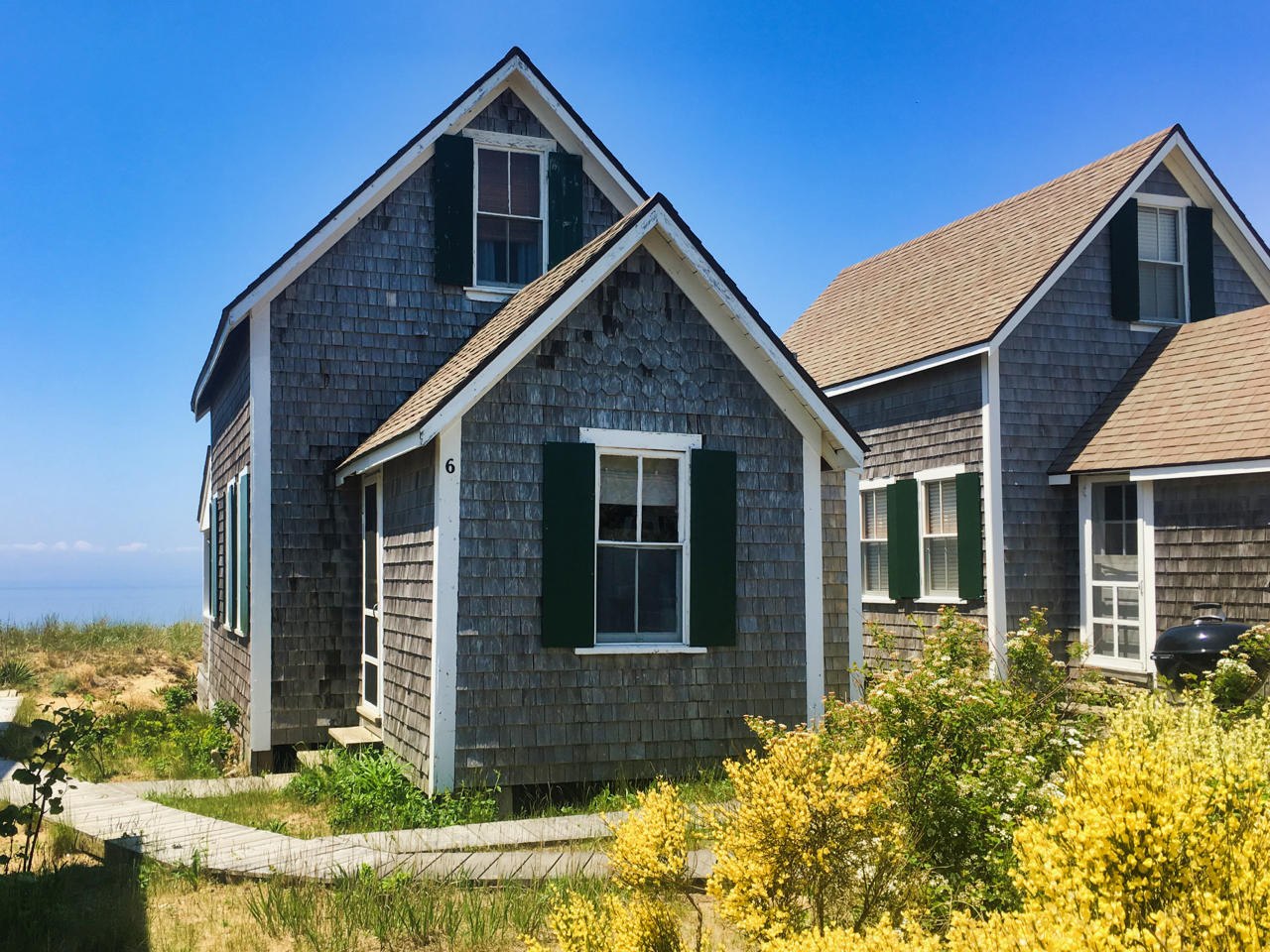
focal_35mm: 29
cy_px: 476
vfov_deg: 48.2
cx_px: 635
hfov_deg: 61.7
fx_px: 1064
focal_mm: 4.15
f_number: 2.2
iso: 25
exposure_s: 1/1221
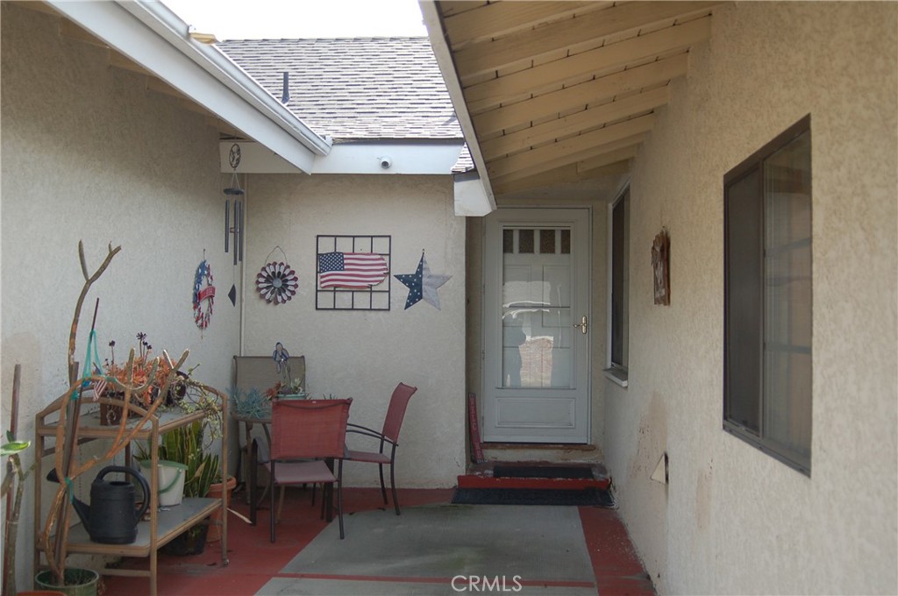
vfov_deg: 31.8
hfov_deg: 46.5
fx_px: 1046
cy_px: 298
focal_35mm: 42
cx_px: 449
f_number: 3.5
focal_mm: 28
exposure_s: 1/1000
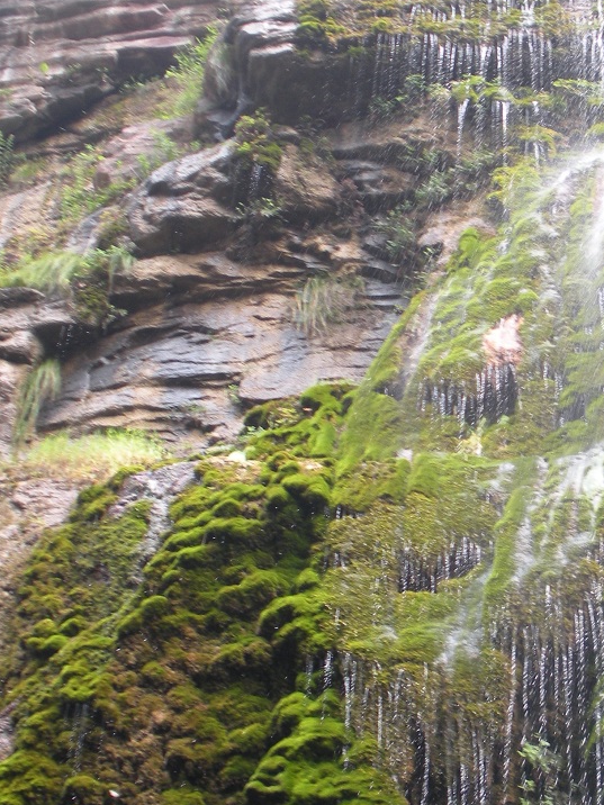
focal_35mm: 67
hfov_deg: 21.7
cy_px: 442
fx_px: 1559
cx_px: 463
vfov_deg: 29.0
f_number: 3.5
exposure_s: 1/62.5
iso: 64
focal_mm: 6.3
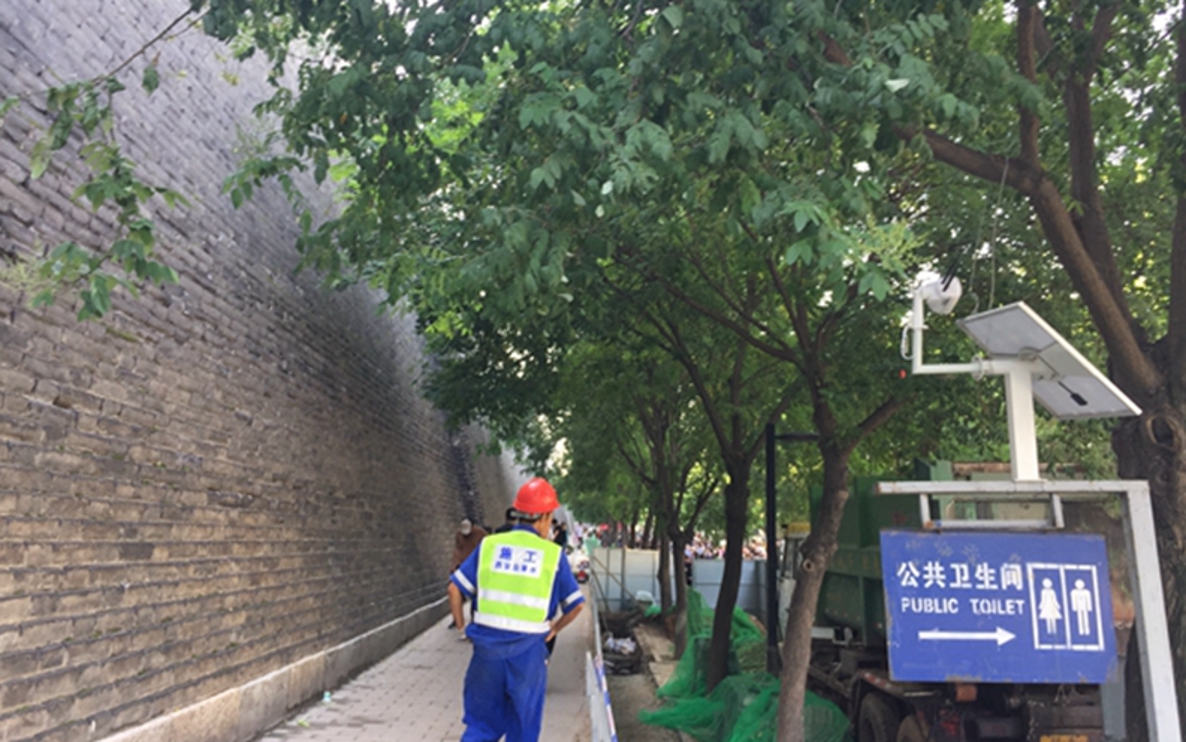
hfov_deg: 61.2
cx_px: 589
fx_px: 1002
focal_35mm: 31
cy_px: 316
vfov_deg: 40.5
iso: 40
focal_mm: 4.15
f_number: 2.2
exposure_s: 1/50
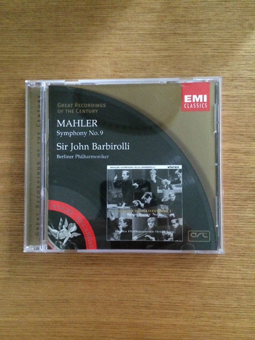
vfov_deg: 60.0
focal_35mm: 30
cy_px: 170
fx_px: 295
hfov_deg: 46.8
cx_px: 128
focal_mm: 4.12
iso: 1250
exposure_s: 1/15
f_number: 2.2
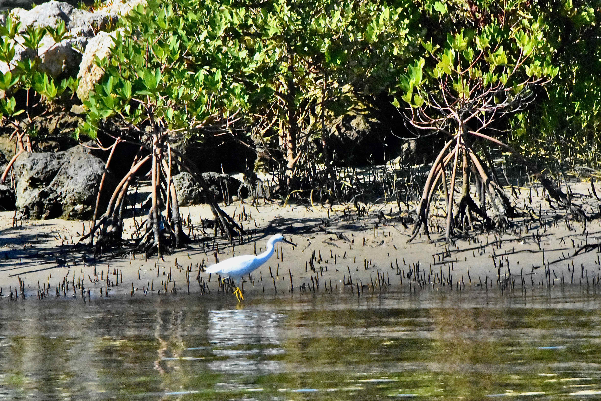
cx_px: 300
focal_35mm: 900
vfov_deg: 1.5
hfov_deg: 2.3
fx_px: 15024
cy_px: 200
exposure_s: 1/5000
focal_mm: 600
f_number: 22
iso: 25600
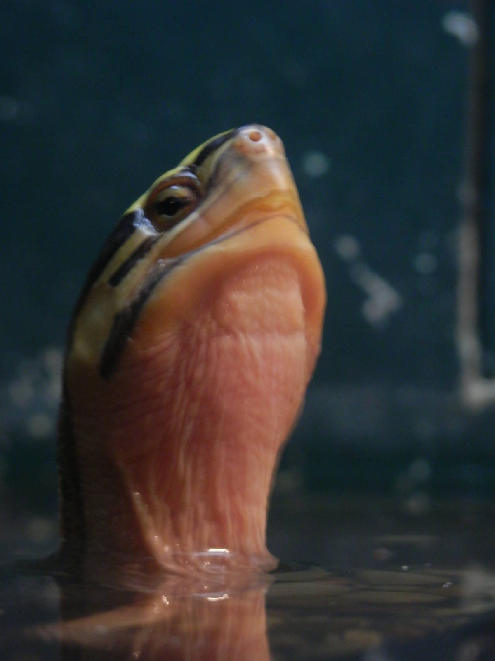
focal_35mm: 185
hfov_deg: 8.0
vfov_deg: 10.7
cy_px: 330
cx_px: 248
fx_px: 3527
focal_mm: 33.2
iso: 200
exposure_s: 1/4
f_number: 5.8
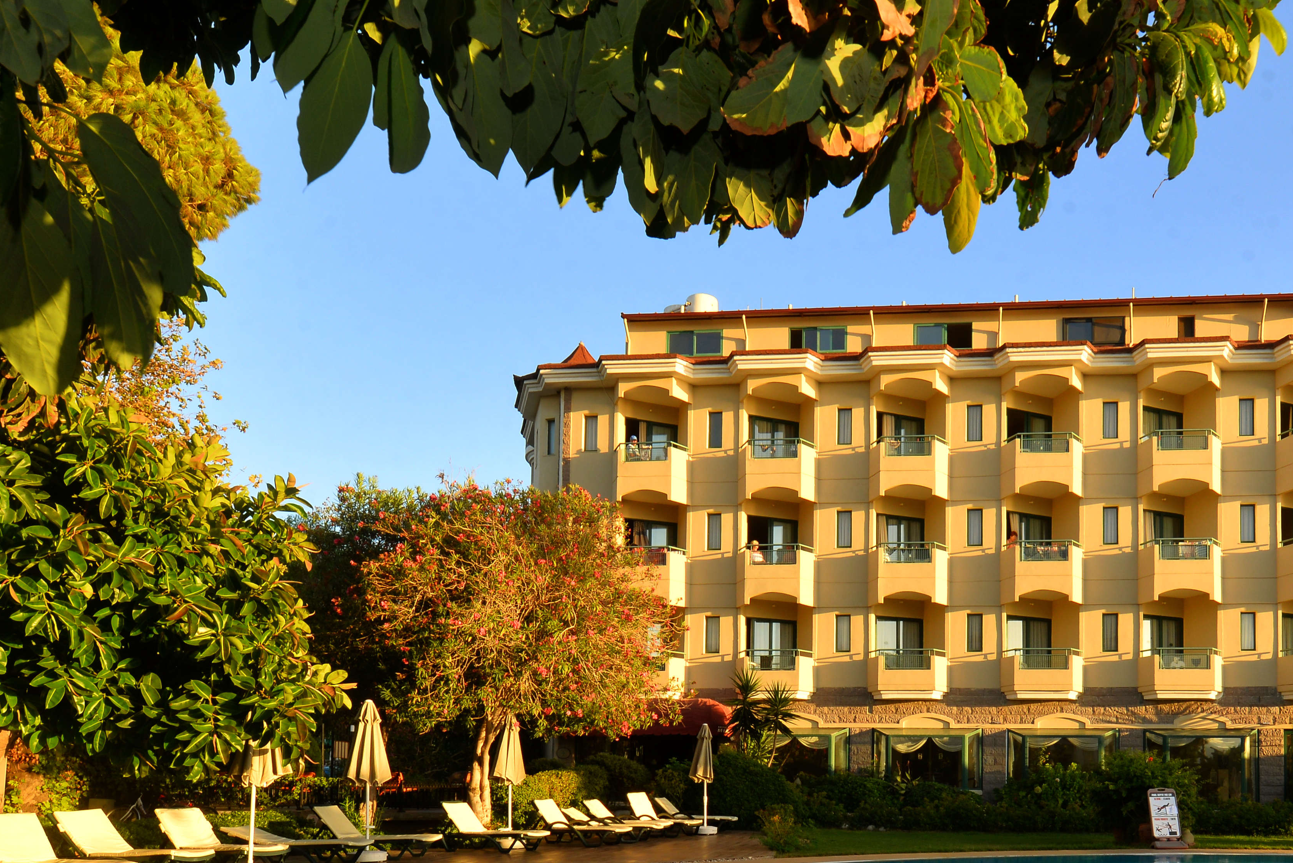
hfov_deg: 65.0
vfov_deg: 44.4
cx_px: 896
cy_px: 749
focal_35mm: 27
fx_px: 970
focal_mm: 15
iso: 320
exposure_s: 1/80
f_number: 11
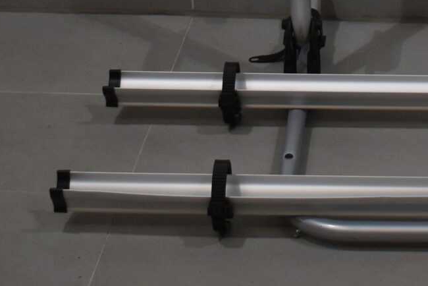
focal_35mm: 124
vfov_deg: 10.4
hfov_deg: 16.0
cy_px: -242
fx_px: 1474
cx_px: 475
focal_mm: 21
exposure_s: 1/250
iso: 450
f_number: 3.8
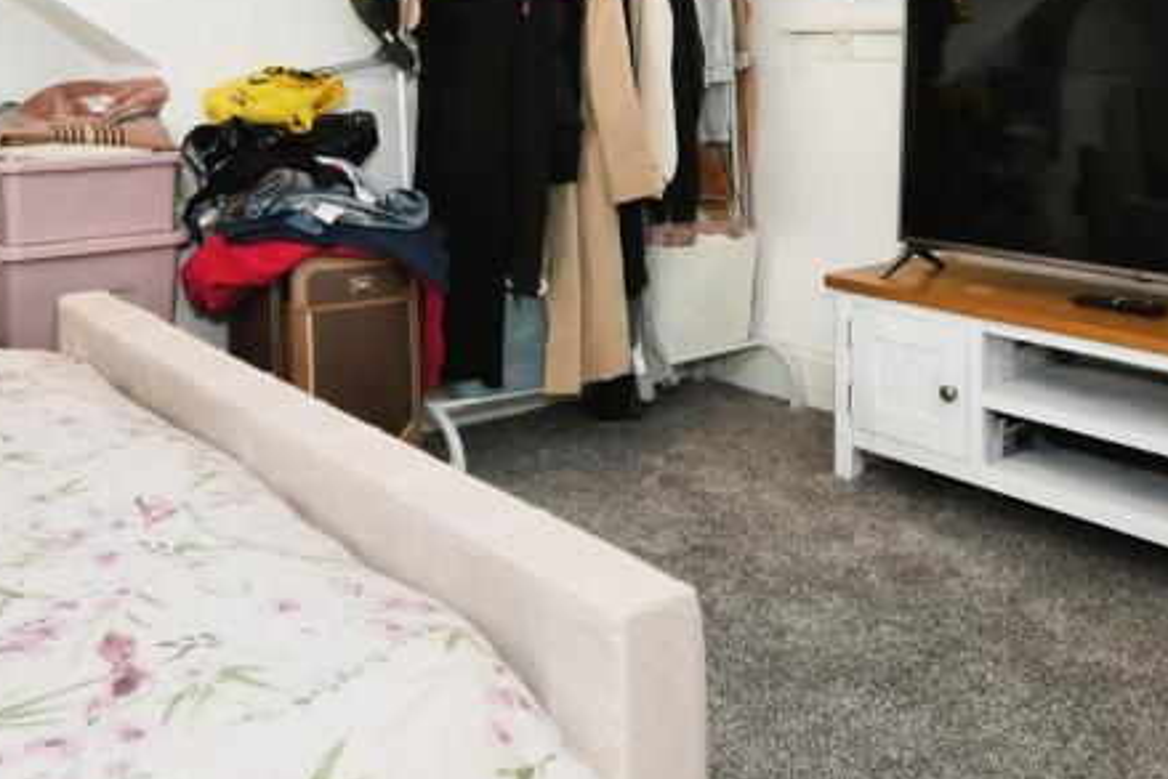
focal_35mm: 35
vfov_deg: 36.5
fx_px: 1136
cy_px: 145
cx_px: 513
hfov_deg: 54.3
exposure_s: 1/60
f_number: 8
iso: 400
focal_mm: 10
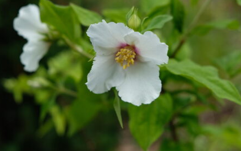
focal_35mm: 60
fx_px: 394
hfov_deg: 33.7
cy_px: 42
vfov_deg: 21.5
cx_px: 163
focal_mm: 28.9
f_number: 3.2
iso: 200
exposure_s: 1/1400
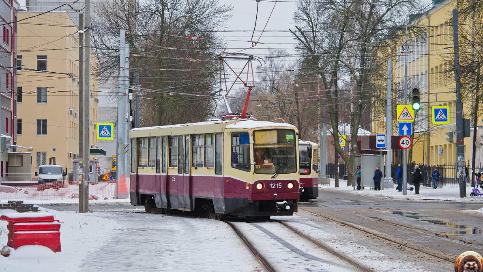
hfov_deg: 18.8
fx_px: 1460
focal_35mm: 114
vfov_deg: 10.6
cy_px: 120
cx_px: 243
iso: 400
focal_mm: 72
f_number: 4.5
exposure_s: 1/800
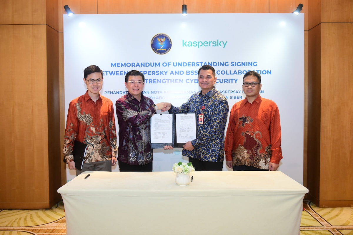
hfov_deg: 60.3
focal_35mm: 31
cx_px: 176
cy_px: 118
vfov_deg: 42.3
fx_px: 304
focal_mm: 31
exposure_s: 1/125
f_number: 3.2
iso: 2500
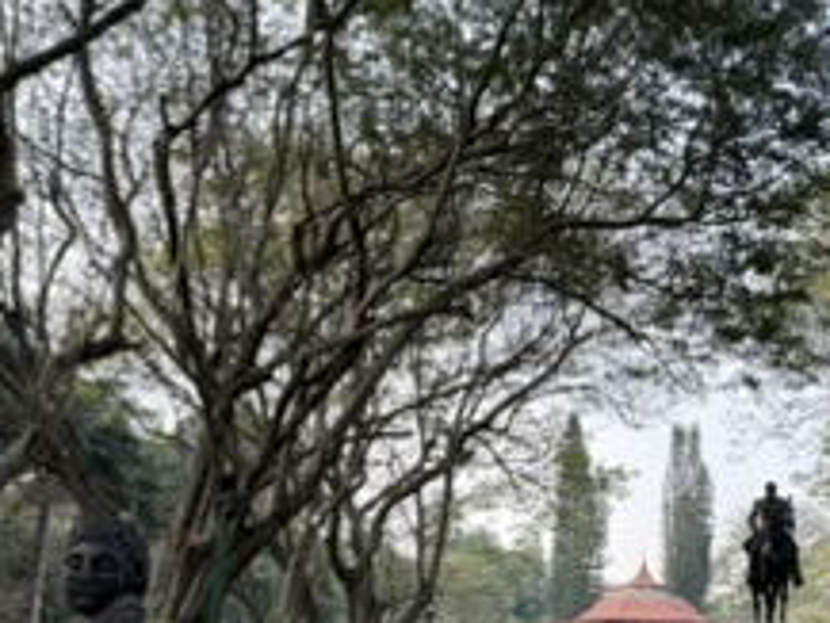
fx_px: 1272
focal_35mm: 53
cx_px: 635
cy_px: 531
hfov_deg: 35.3
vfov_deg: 26.8
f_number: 1.78
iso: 100
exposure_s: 1/1122
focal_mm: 6.76
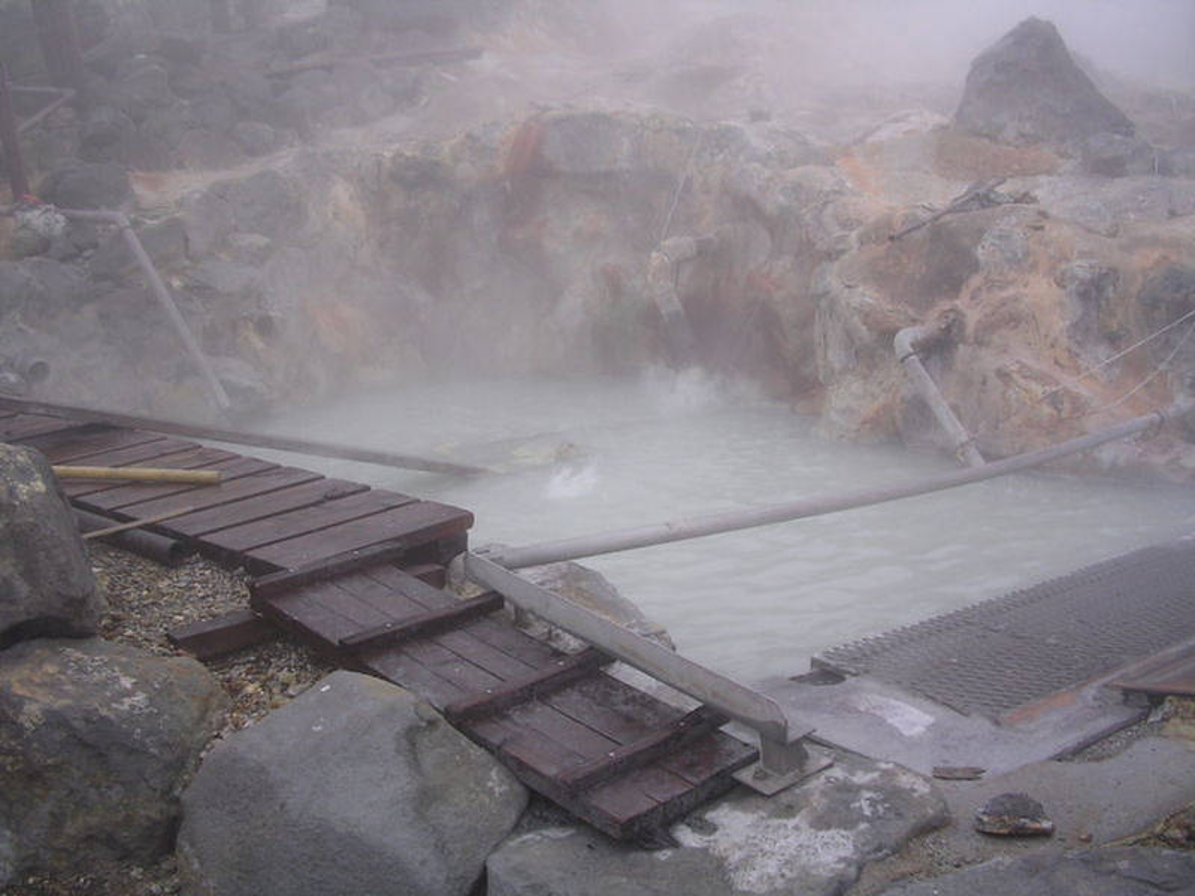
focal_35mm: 38
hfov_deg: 49.0
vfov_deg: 37.7
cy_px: 448
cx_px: 598
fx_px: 1312
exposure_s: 1/33.3
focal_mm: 5.8
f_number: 2.8
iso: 100
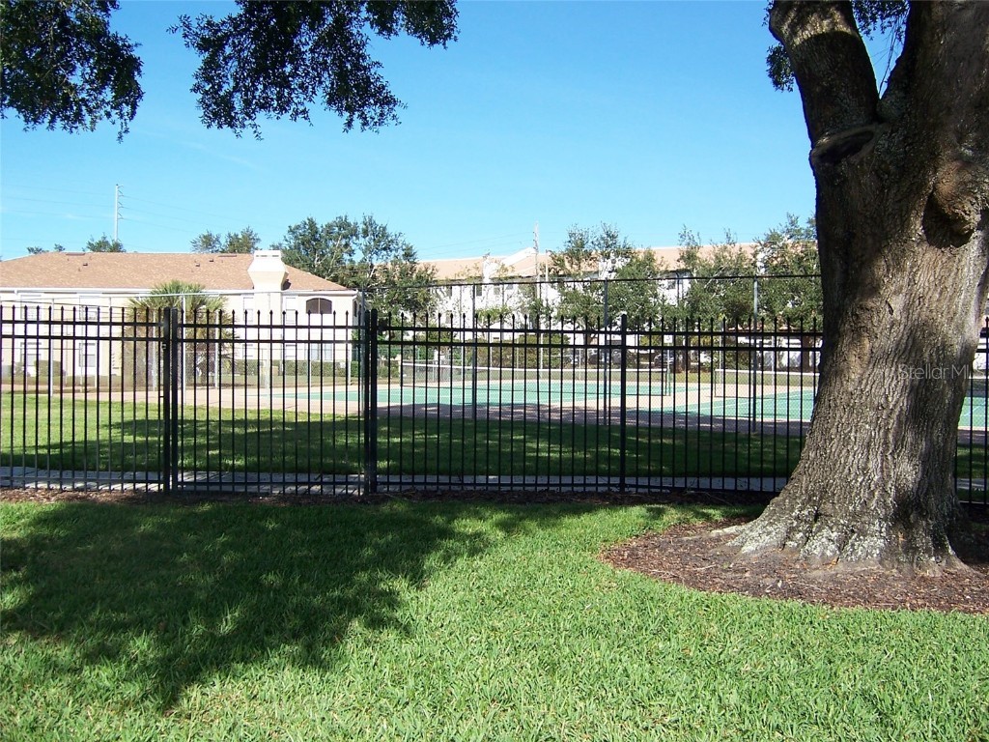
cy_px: 371
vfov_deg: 42.9
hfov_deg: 55.4
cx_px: 494
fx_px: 943
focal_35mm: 33
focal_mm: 5.5
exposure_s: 1/500
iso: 80
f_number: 3.4
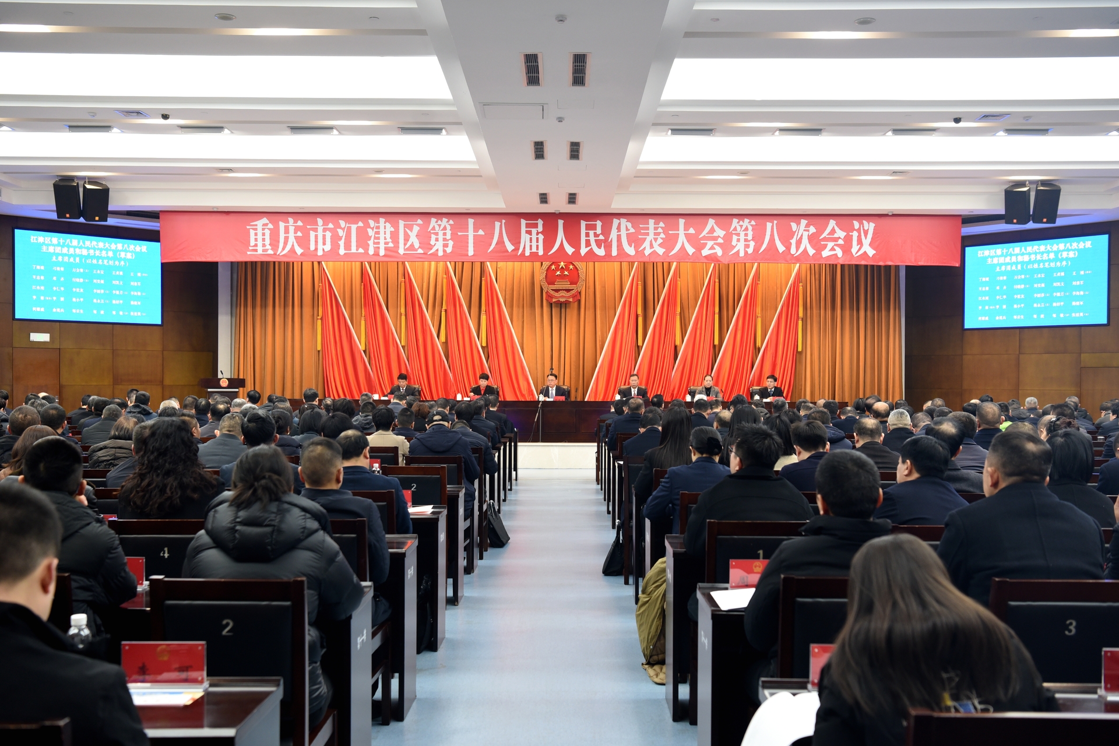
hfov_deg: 54.4
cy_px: 373
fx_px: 1088
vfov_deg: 37.9
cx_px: 560
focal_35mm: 35
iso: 1000
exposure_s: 1/100
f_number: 4
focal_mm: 35
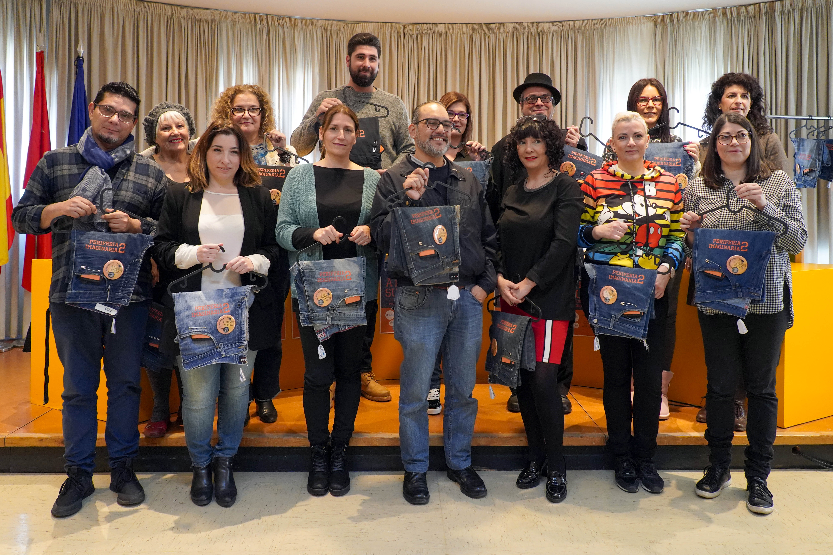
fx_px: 625
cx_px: 416
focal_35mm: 27
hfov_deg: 67.4
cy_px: 278
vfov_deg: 47.9
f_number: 4
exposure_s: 1/160
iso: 6400
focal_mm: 27
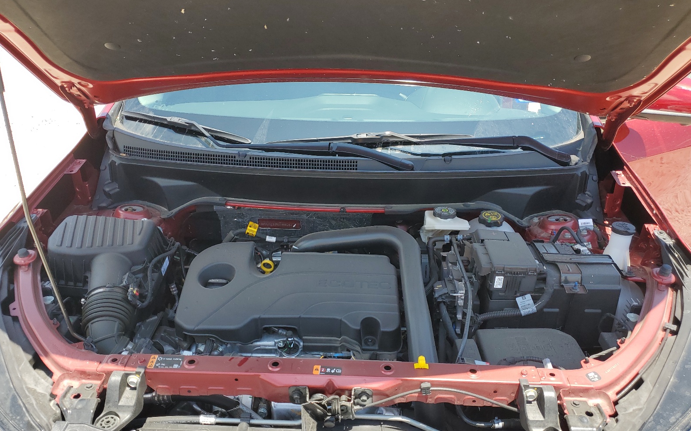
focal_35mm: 28
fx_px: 527
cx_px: 347
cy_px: 245
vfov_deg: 44.4
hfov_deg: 66.5
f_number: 1.5
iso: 50
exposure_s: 1/833
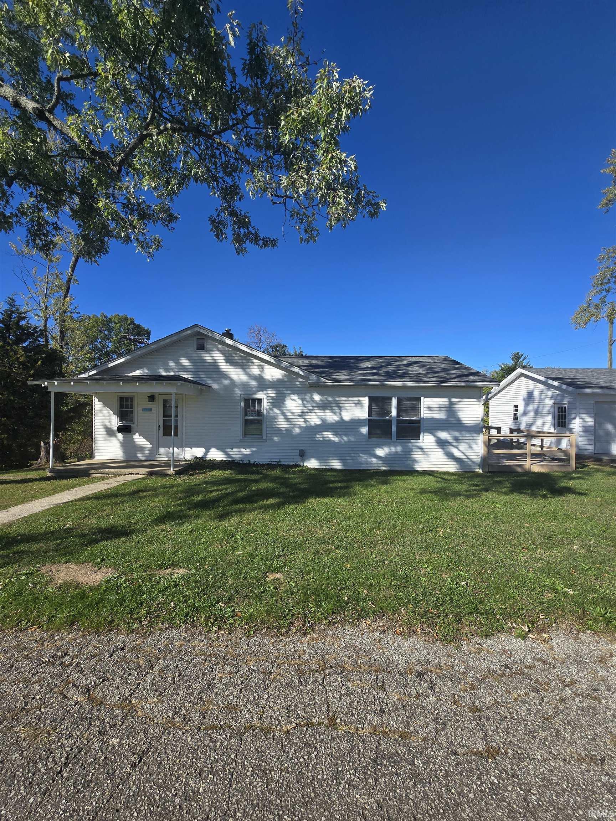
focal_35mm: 13
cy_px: 410
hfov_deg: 89.9
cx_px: 308
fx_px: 308
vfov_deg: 106.2
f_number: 2.2
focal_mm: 2.2
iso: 50
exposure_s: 1/2423
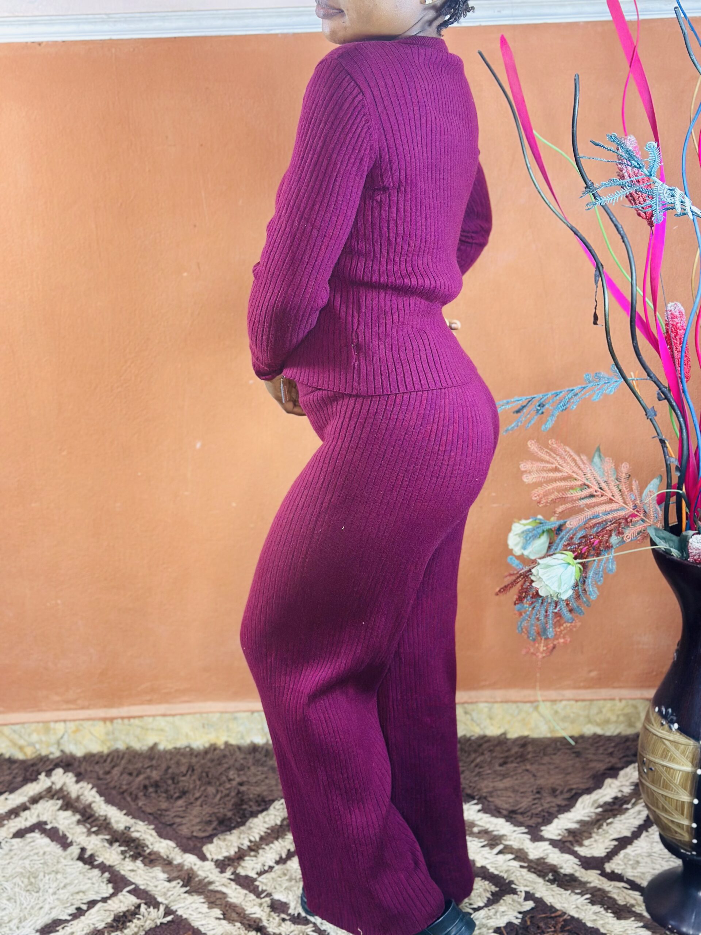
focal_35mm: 48
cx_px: 350
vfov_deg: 39.7
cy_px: 468
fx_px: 1296
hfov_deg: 30.3
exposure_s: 1/50
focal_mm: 6.86
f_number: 1.78
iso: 160
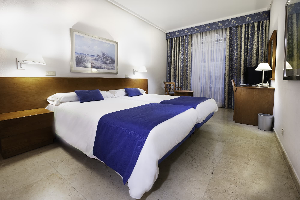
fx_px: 125
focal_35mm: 15
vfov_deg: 77.3
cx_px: 150
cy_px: 100
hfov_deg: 100.4
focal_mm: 10
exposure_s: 1/8
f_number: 4
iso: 200
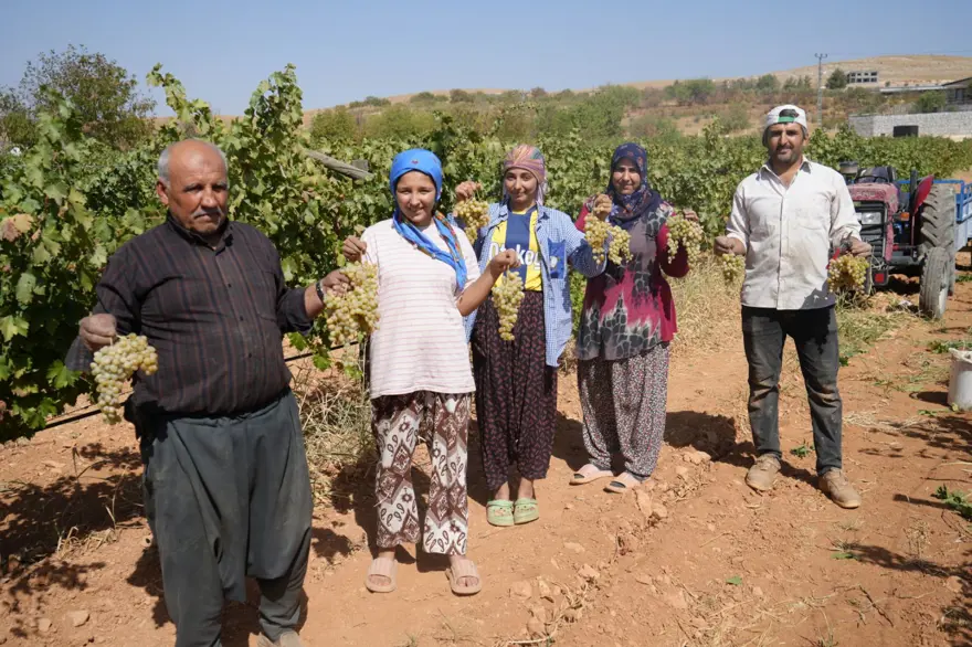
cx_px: 486
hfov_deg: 54.5
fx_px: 945
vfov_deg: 37.8
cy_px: 324
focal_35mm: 35
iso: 100
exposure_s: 1/1000
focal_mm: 35
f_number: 5
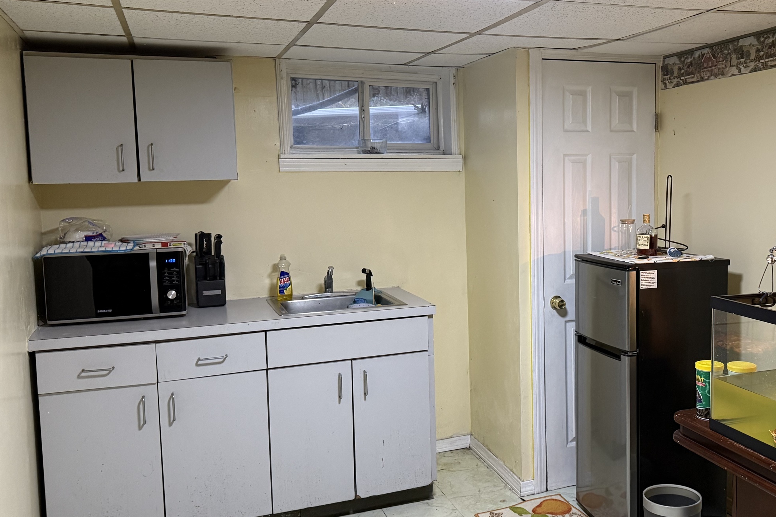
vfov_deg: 36.9
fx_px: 776
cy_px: 240
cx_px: 506
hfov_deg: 52.3
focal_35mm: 36
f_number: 1.78
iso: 400
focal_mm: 6.76
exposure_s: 1/60
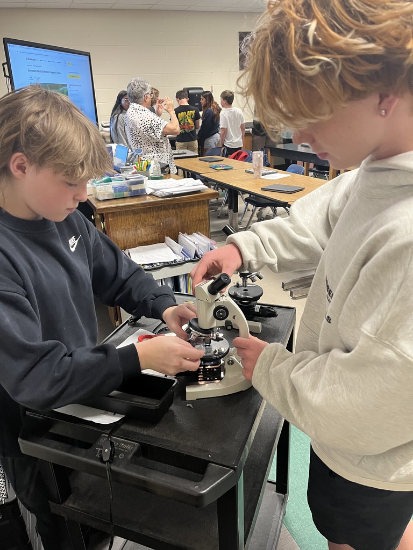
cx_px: 206
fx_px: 414
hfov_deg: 53.1
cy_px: 275
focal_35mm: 26
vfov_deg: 67.3
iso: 250
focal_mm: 5.1
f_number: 1.6
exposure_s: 1/60
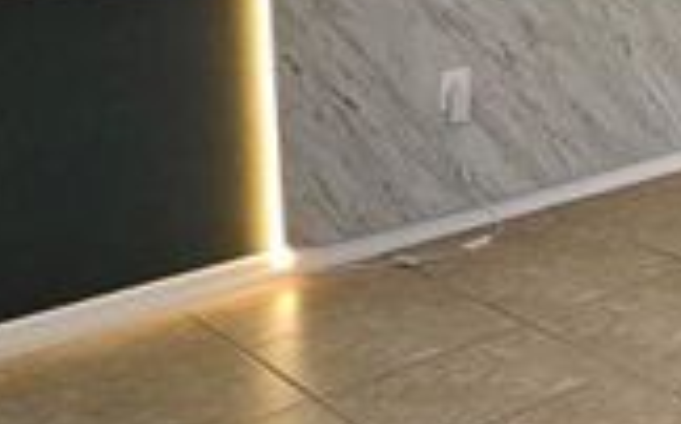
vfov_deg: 19.5
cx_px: 1314
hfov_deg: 20.1
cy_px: -160
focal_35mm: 60
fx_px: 1113
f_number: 2.2
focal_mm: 2.2
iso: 100
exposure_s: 1/60
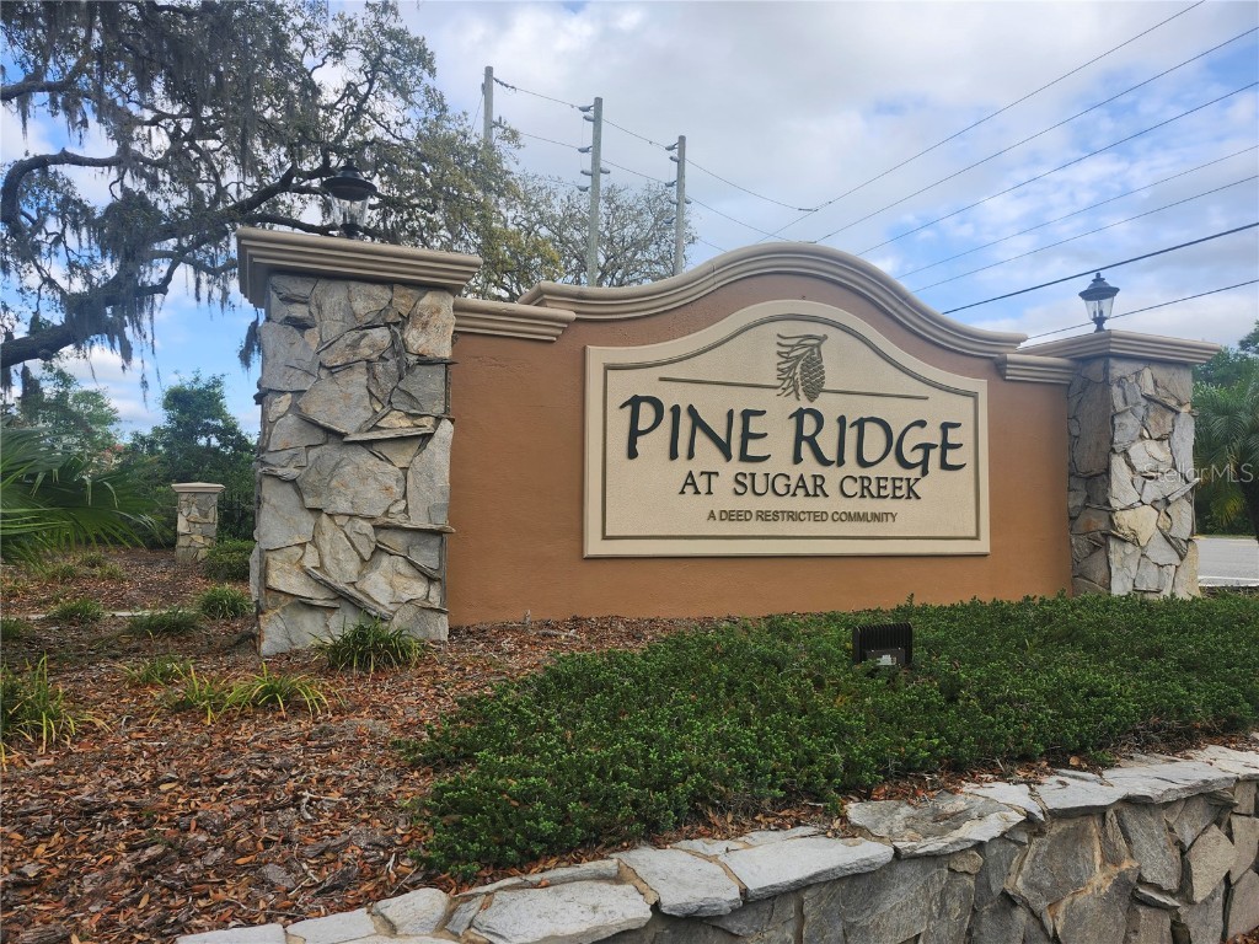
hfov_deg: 73.9
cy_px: 472
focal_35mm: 23
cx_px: 630
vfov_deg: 58.9
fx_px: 837
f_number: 1.8
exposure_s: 1/732
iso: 25
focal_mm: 5.54
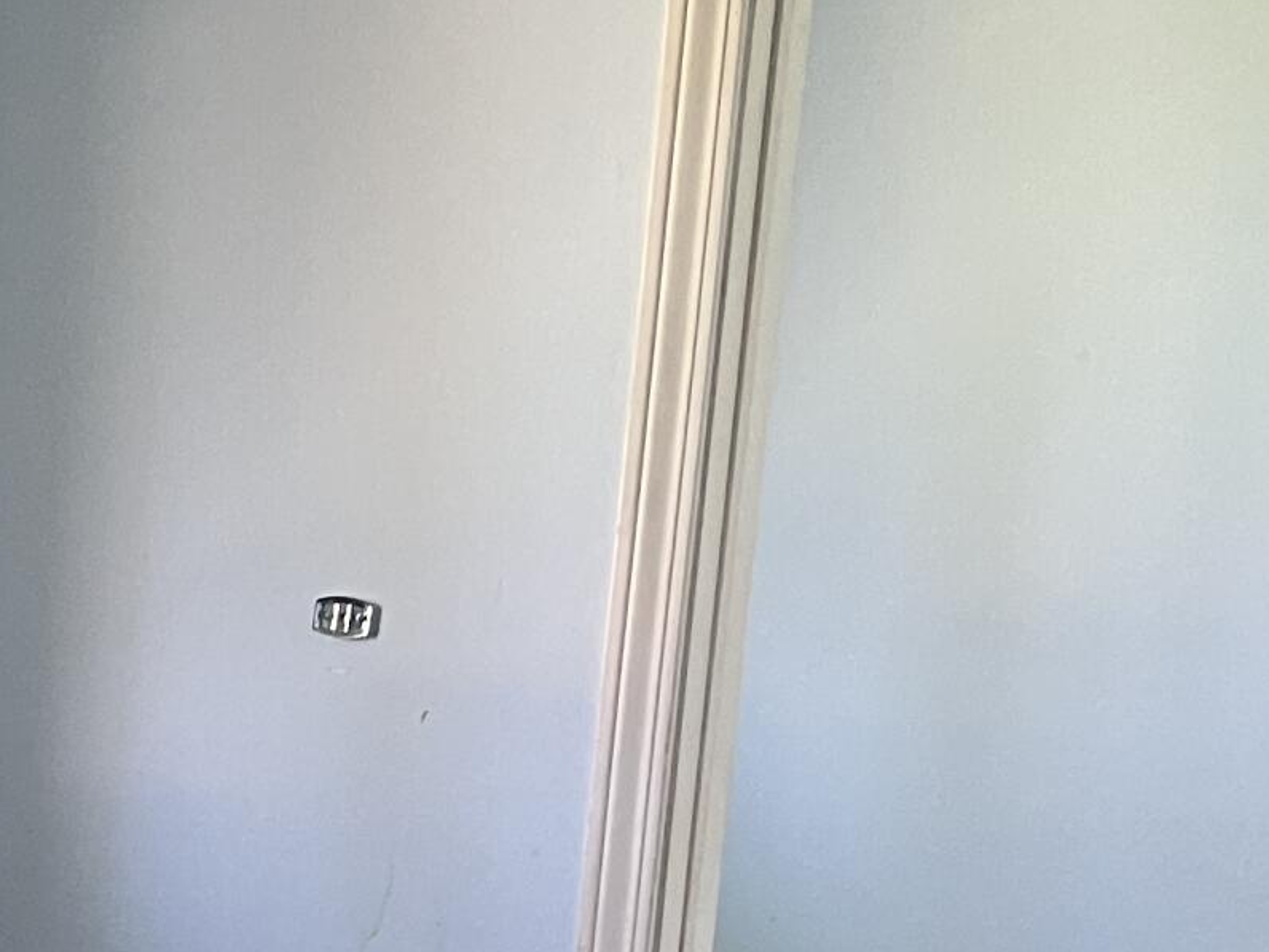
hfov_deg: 18.1
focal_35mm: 98
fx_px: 3593
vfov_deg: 14.5
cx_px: -555
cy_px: 1193
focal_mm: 5.7
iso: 200
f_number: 1.5
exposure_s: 1/60
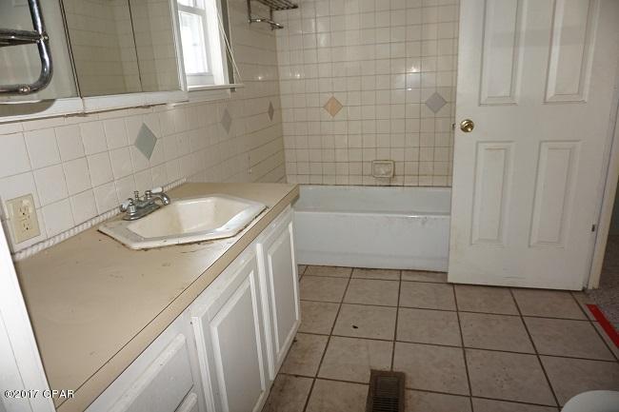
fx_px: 413
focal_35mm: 24
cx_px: 310
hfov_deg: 73.8
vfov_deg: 53.1
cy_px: 206
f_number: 3.5
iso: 800
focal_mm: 16
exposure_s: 1/60
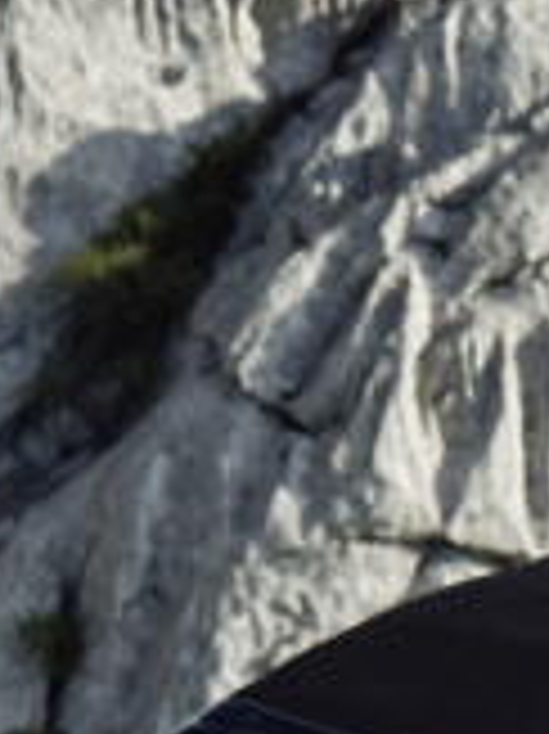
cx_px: -1292
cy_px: -18
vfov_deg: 1.5
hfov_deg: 1.1
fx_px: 28161
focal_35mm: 1330
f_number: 4
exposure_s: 1/640
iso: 100
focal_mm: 150
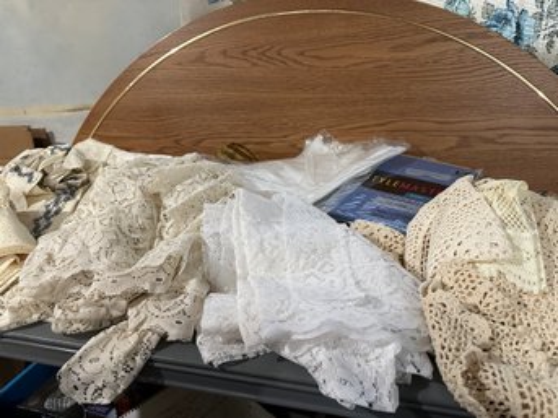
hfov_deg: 71.6
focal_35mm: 24
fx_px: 387
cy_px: 209
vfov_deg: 56.8
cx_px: 279
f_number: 1.78
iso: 500
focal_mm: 6.86
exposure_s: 1/60
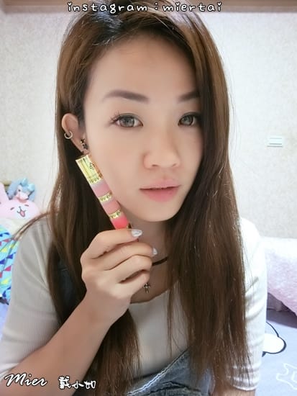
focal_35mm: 21
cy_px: 198
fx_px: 240
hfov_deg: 63.5
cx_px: 148
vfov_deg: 79.0
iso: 800
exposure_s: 1/20
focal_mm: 4.58
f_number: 2.8
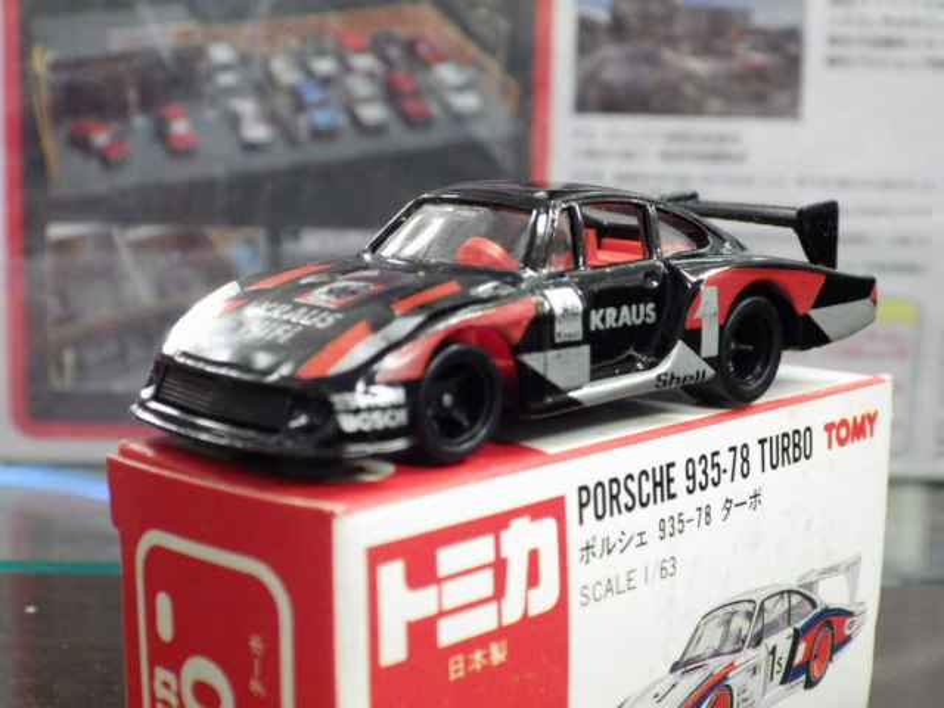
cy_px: 354
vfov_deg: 24.8
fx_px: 1609
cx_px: 472
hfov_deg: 32.7
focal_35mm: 59
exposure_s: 1/25
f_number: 4
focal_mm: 10.7
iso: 800
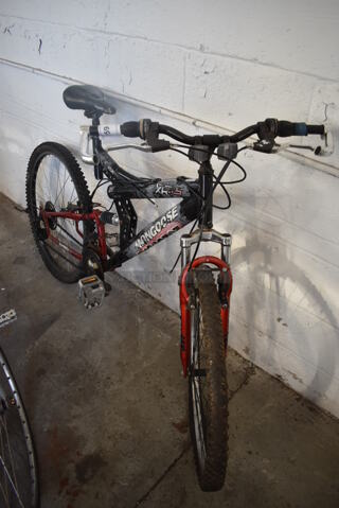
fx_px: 381
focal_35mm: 27
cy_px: 254
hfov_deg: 48.0
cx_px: 170
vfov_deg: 67.4
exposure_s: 1/160
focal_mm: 18
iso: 800
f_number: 3.5
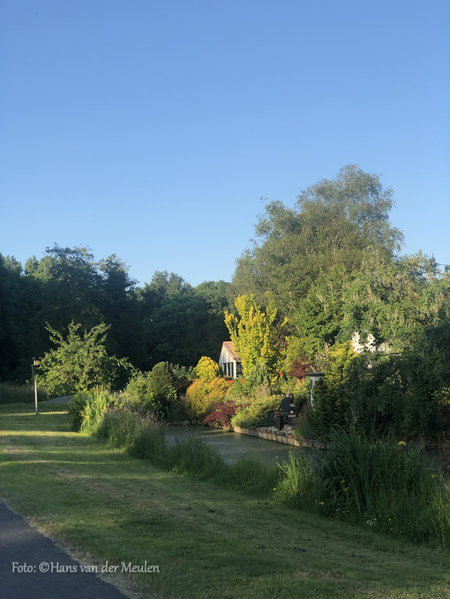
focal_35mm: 57
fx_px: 987
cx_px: 225
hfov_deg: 25.7
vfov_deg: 33.8
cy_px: 300
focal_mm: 6.6
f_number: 2.8
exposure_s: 1/405
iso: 20
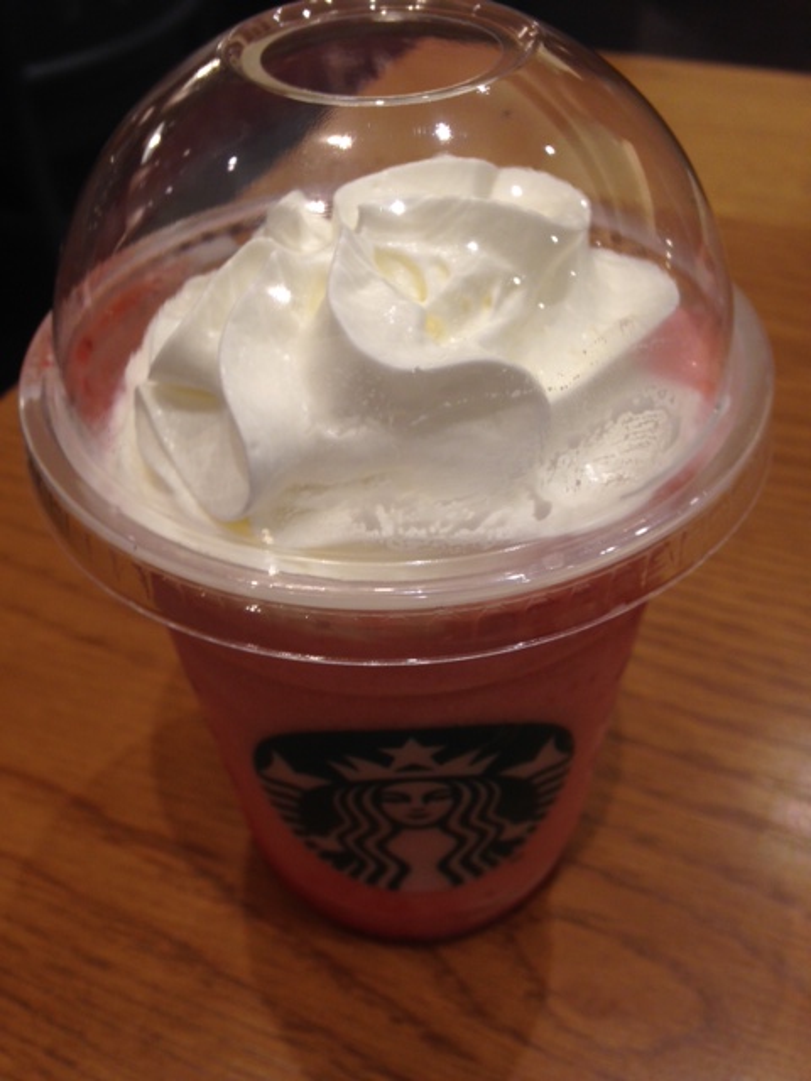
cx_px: 406
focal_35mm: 33
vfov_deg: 55.4
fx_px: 1031
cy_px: 540
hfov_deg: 42.9
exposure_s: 1/30
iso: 50
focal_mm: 4.12
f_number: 2.4
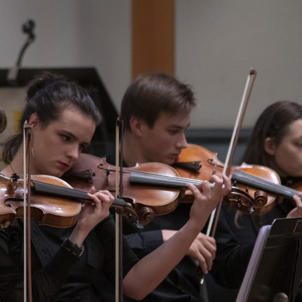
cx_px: 76
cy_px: 155
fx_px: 3099
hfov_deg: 5.6
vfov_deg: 5.6
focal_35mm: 314
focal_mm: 155
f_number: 4.5
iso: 3200
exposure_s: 1/100
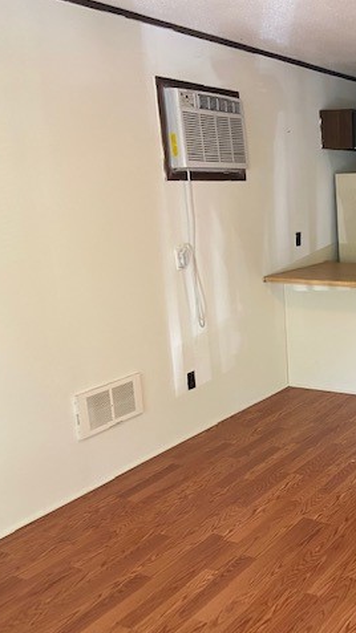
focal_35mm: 38
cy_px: 316
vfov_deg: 52.8
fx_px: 638
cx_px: 410
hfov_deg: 27.9
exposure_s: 1/60
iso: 200
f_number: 1.8
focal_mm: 4.25
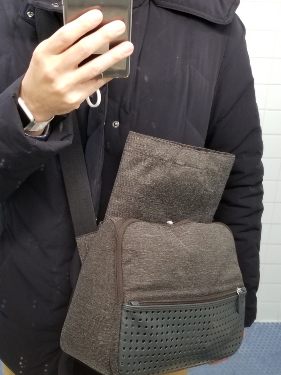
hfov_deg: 53.1
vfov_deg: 67.3
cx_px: 140
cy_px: 188
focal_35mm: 26
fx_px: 281
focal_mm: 4.3
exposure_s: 1/33
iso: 250
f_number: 1.7
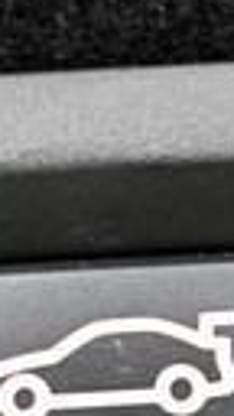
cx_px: 380
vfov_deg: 11.3
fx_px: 2085
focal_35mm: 189
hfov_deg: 6.3
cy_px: 390
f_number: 3.5
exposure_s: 1/80
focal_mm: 18
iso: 3200
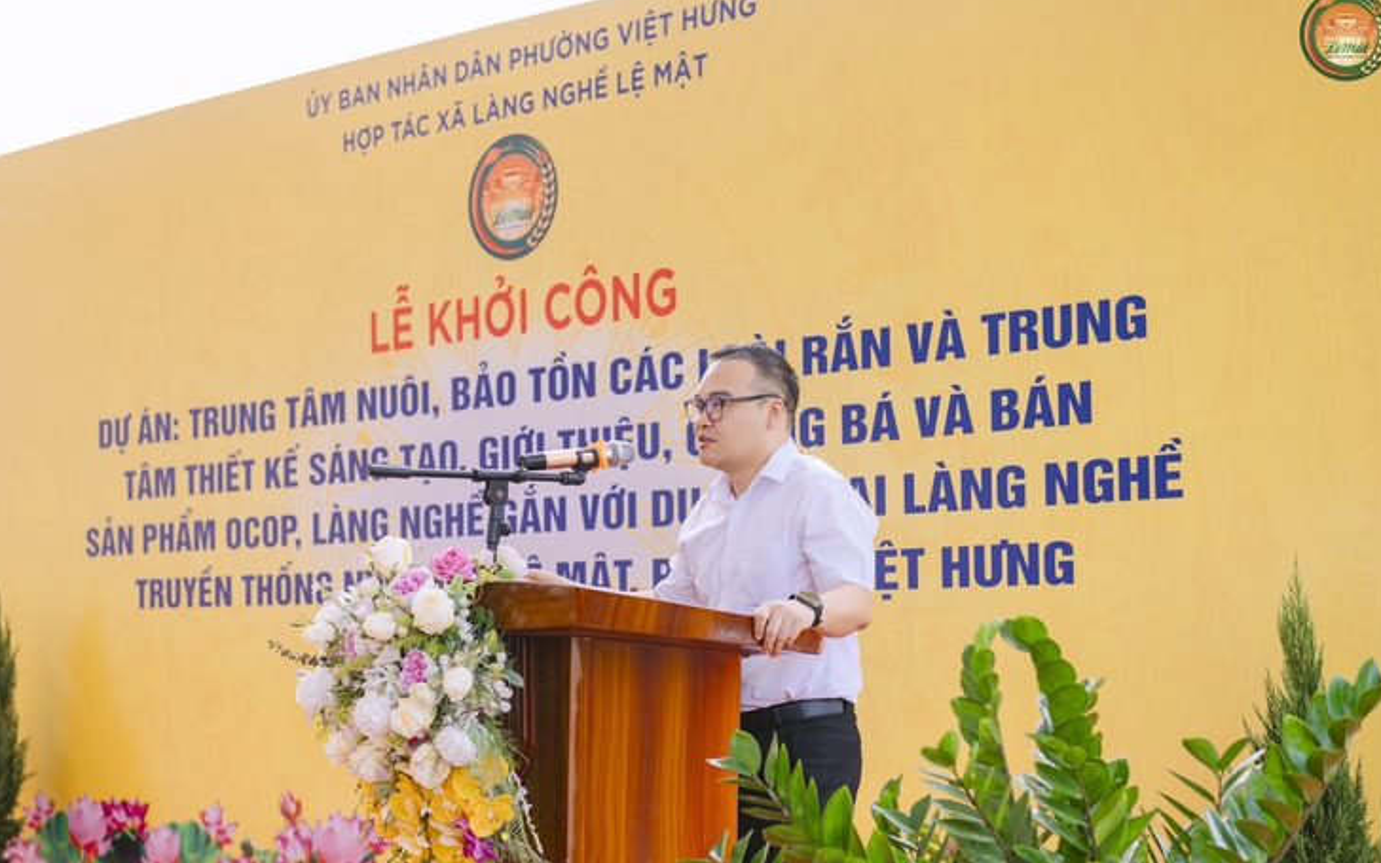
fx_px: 2258
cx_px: 694
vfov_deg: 21.6
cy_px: 451
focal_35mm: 60
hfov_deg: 34.0
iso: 125
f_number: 4
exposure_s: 1/200
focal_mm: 58
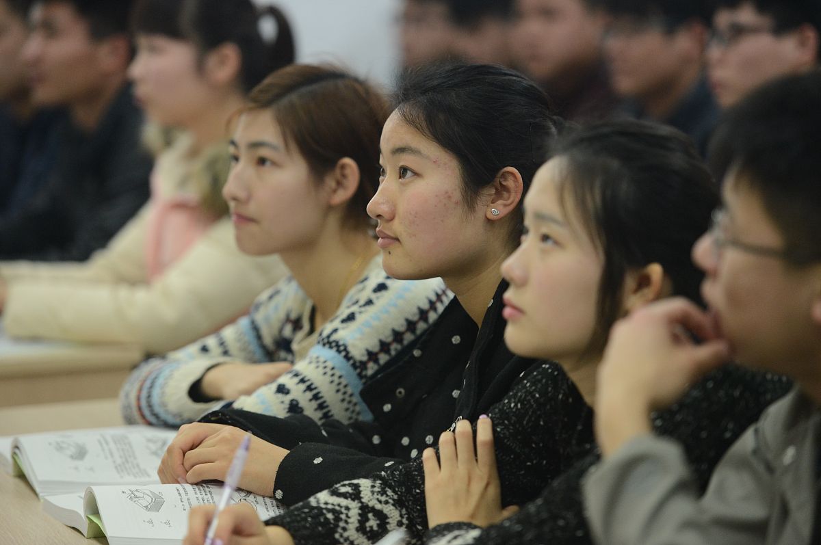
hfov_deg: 13.3
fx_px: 3531
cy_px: 272
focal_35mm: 155
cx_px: 410
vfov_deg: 8.8
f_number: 2.8
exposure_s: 1/250
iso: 3200
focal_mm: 155
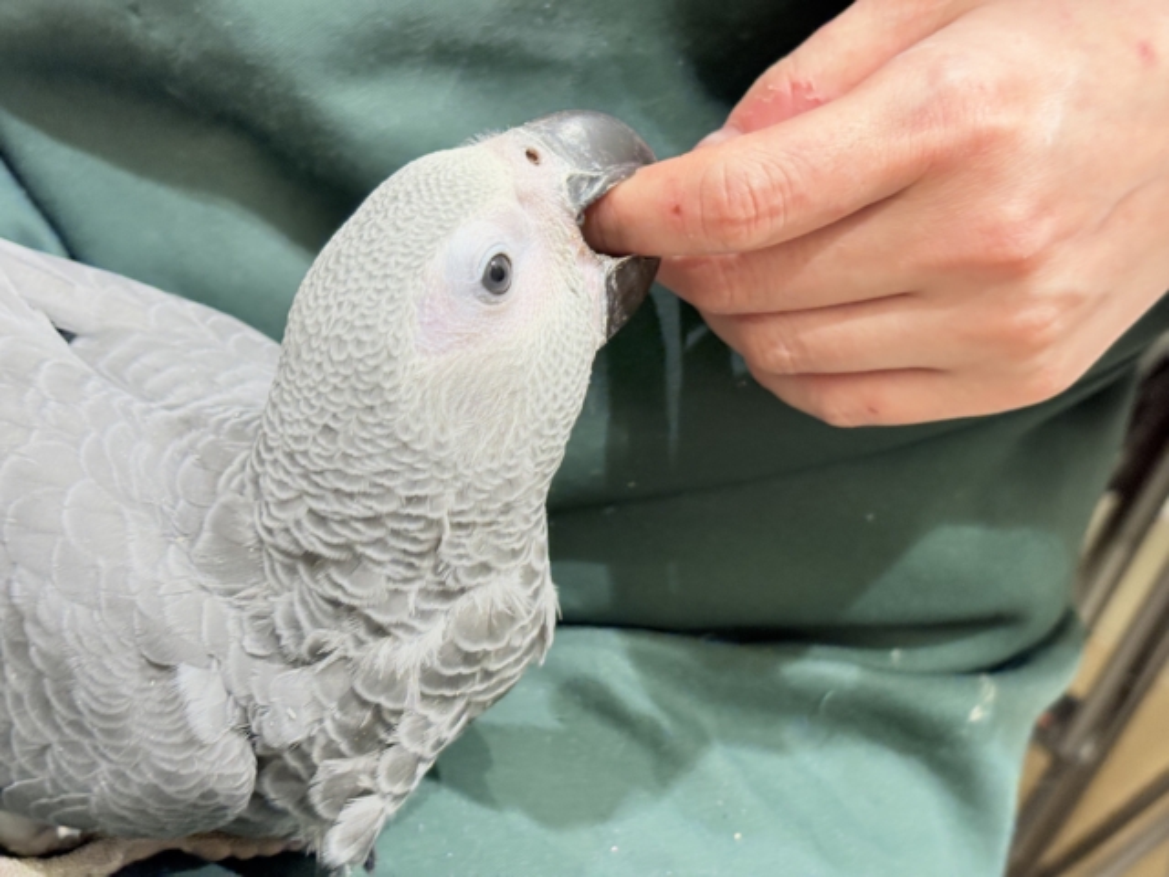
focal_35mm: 52
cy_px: 438
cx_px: 584
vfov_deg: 28.0
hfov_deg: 36.8
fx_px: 1756
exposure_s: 1/50
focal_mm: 5.96
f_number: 1.6
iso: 64
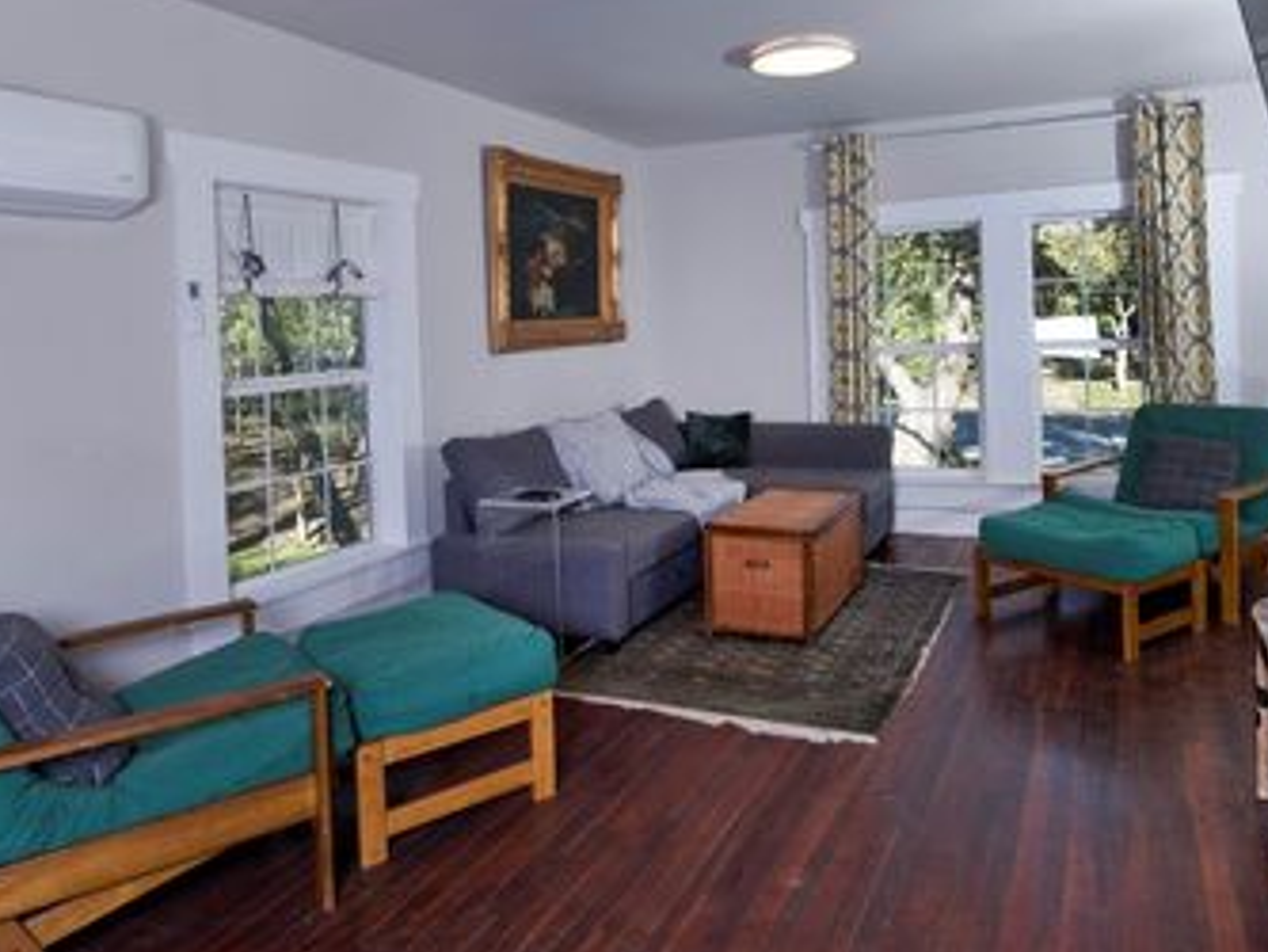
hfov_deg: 67.2
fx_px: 953
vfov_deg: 52.4
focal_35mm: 26
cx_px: 689
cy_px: 341
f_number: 7.1
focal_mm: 18
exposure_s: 1/25
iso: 160
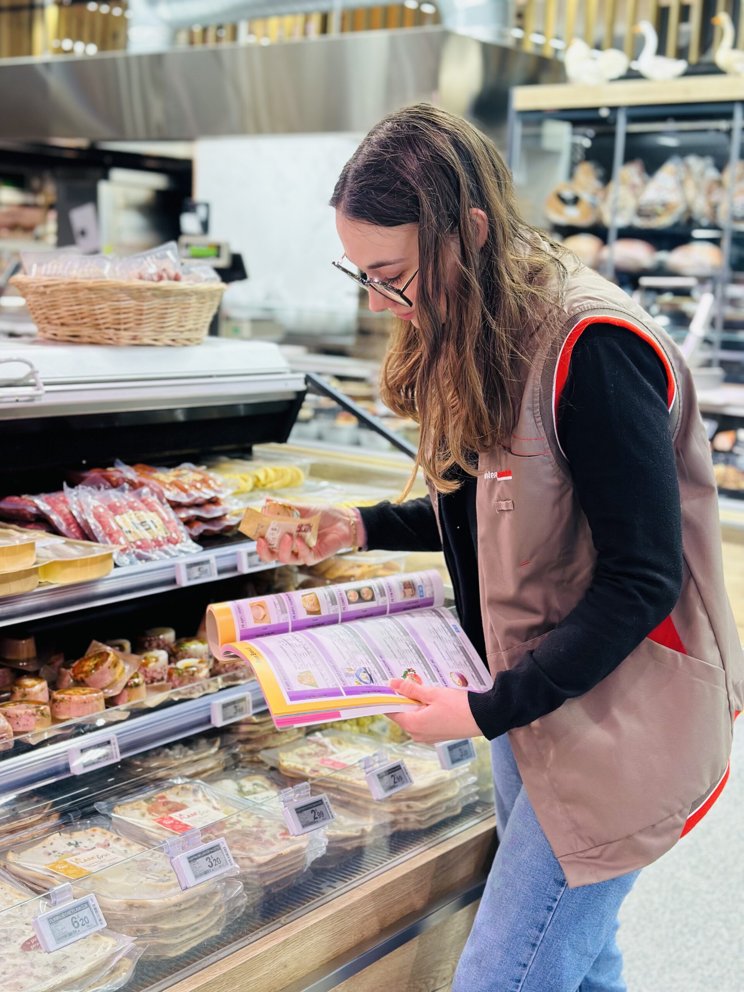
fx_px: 1376
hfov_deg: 30.3
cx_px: 372
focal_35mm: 48
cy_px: 496
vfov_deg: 39.7
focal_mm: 6.86
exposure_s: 1/100
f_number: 1.78
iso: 100
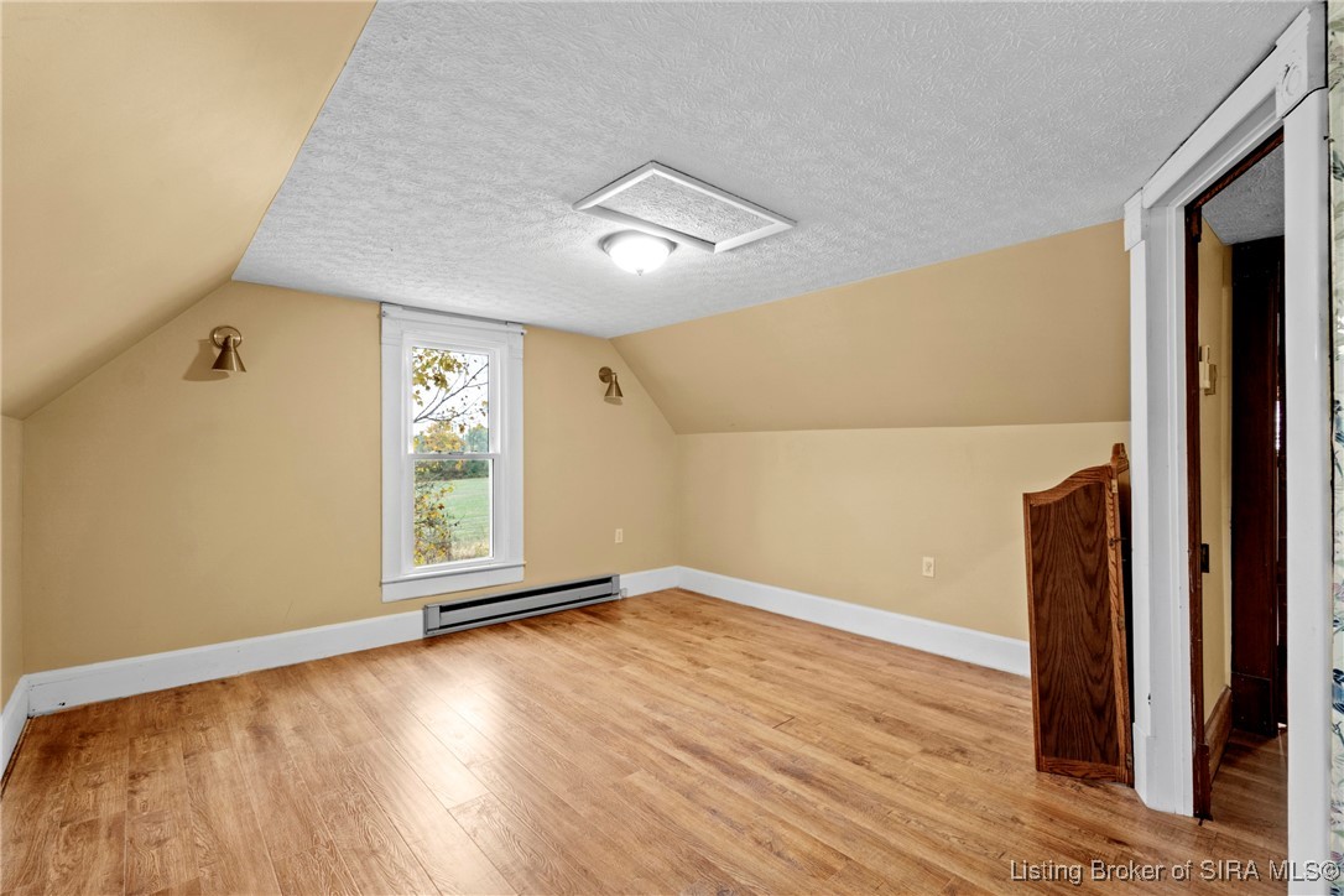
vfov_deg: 77.3
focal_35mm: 15
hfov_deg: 100.4
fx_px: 560
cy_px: 448
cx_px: 672
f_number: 8
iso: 400
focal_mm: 10
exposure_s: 1/2
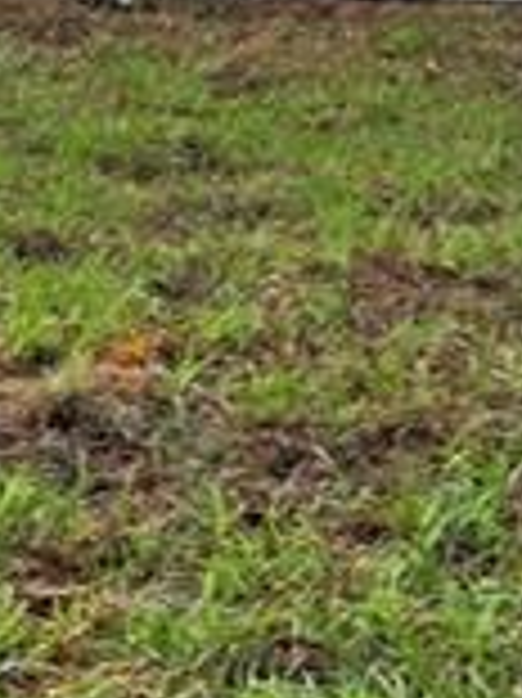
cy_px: 140
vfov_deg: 11.1
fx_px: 3584
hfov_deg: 8.3
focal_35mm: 178
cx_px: 140
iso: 12
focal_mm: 6.3
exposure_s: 1/345
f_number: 1.7
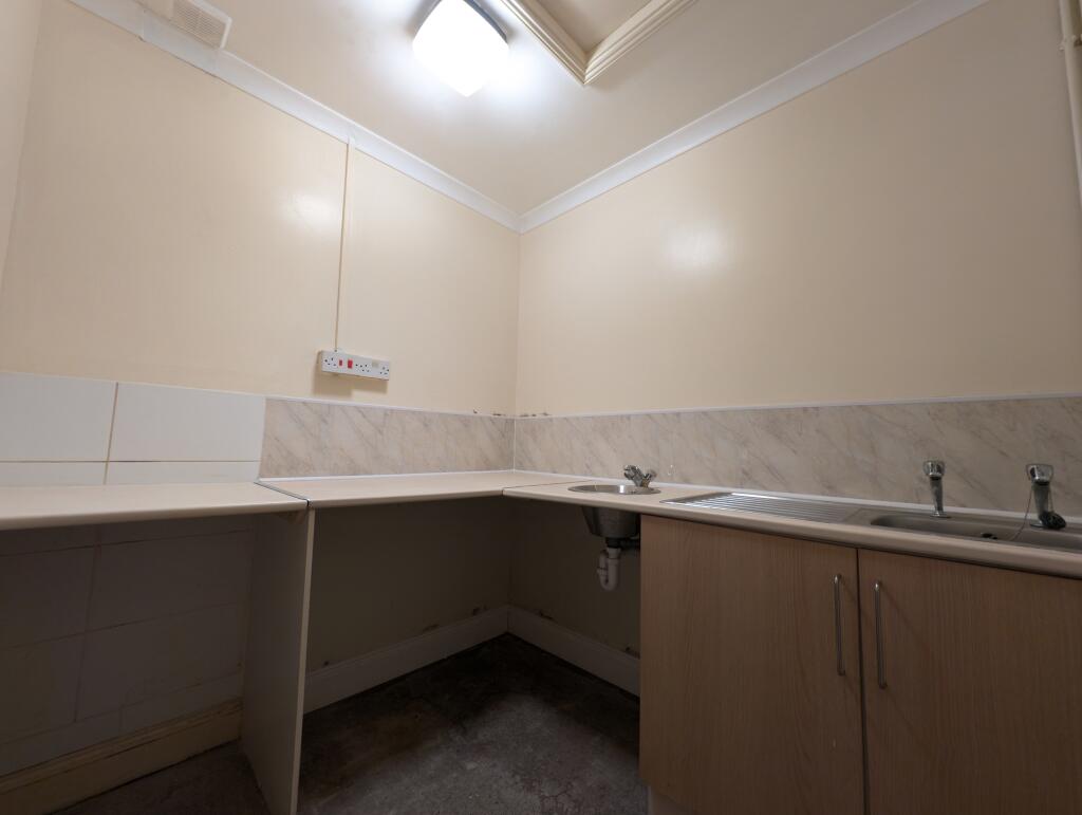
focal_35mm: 12
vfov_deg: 94.6
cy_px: 408
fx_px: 376
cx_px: 541
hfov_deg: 110.5
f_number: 1.95
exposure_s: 1/16.7
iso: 119
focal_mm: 2.23
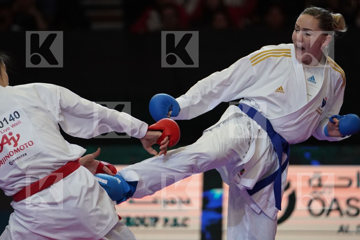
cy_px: 120
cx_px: 180
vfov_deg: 5.5
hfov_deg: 8.2
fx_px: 2500
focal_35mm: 250
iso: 3200
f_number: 2.8
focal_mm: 167
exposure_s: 1/1000
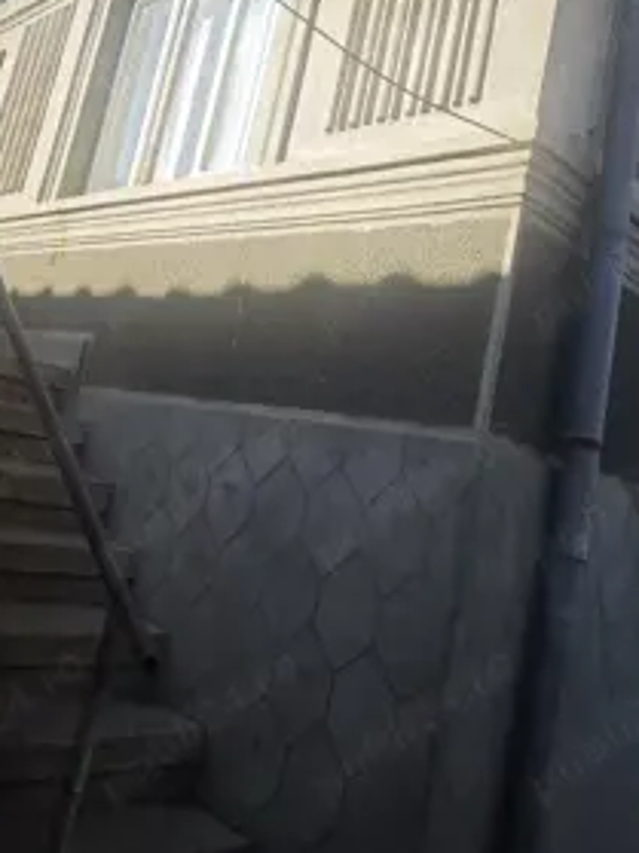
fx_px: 813
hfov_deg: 42.9
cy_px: 309
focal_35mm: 33
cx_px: 306
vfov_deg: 54.6
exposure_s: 1/2000
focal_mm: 8.72
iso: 160
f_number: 2
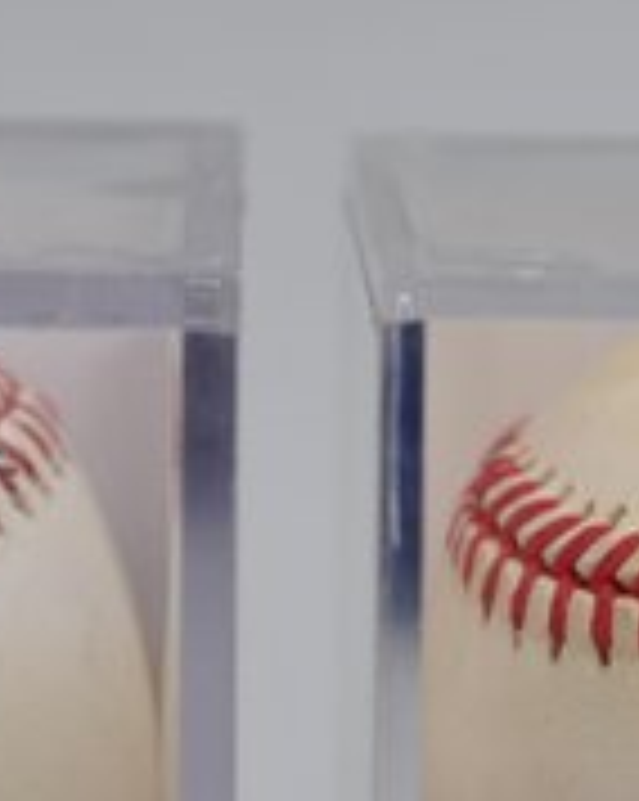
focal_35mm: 225
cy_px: 866
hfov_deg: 6.9
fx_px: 5328
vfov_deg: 8.5
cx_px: 310
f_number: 4.5
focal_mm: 40
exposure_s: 1/80
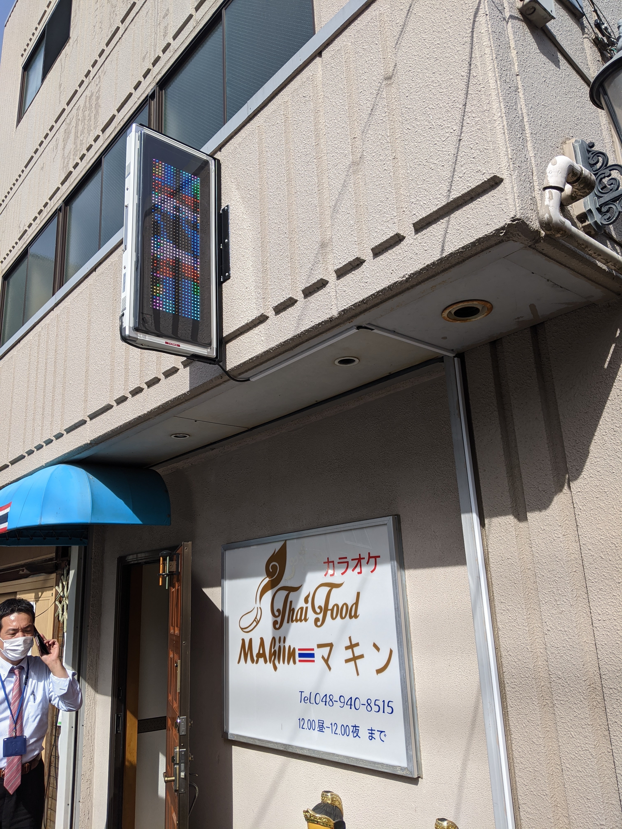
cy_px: 414
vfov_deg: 65.3
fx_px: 647
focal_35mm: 27
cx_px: 311
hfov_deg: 51.4
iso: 70
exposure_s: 1/3356
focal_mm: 4.44
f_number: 1.8
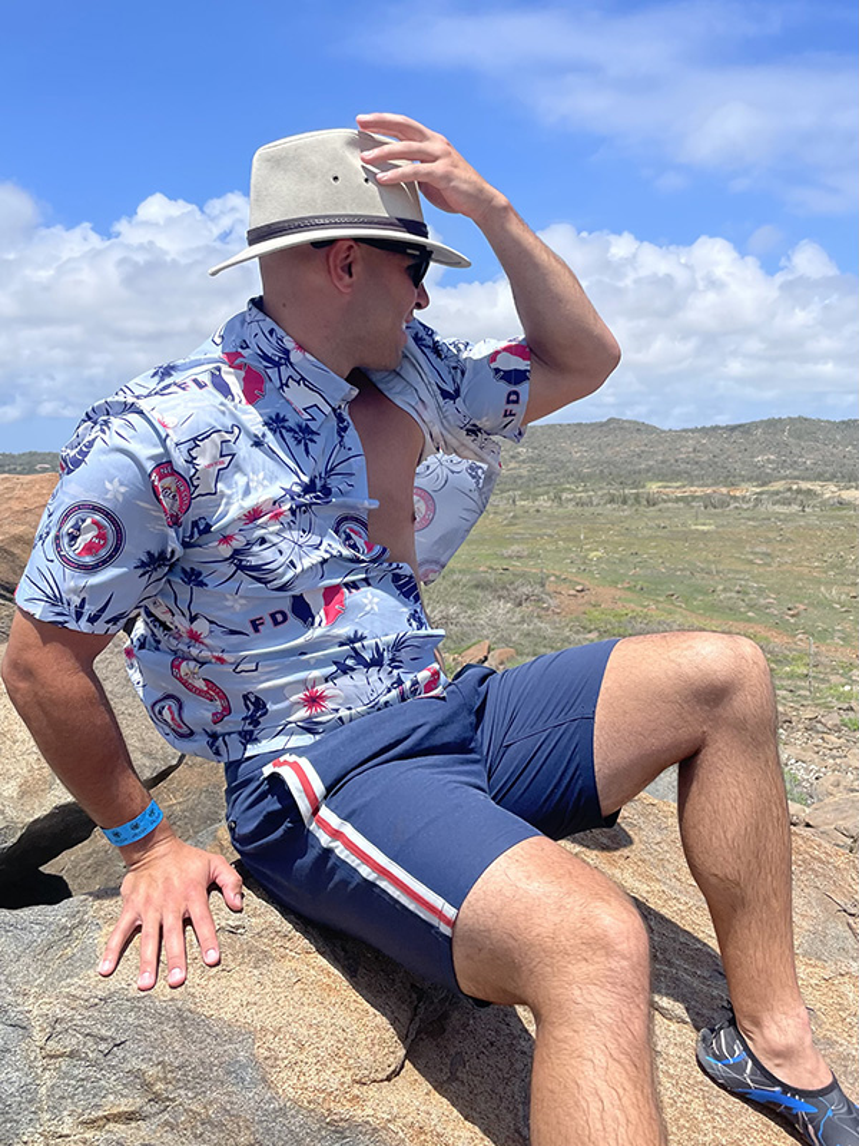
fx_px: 860
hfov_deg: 53.1
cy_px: 573
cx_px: 430
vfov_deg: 67.3
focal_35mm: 26
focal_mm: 4.2
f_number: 1.6
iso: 32
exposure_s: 1/4000
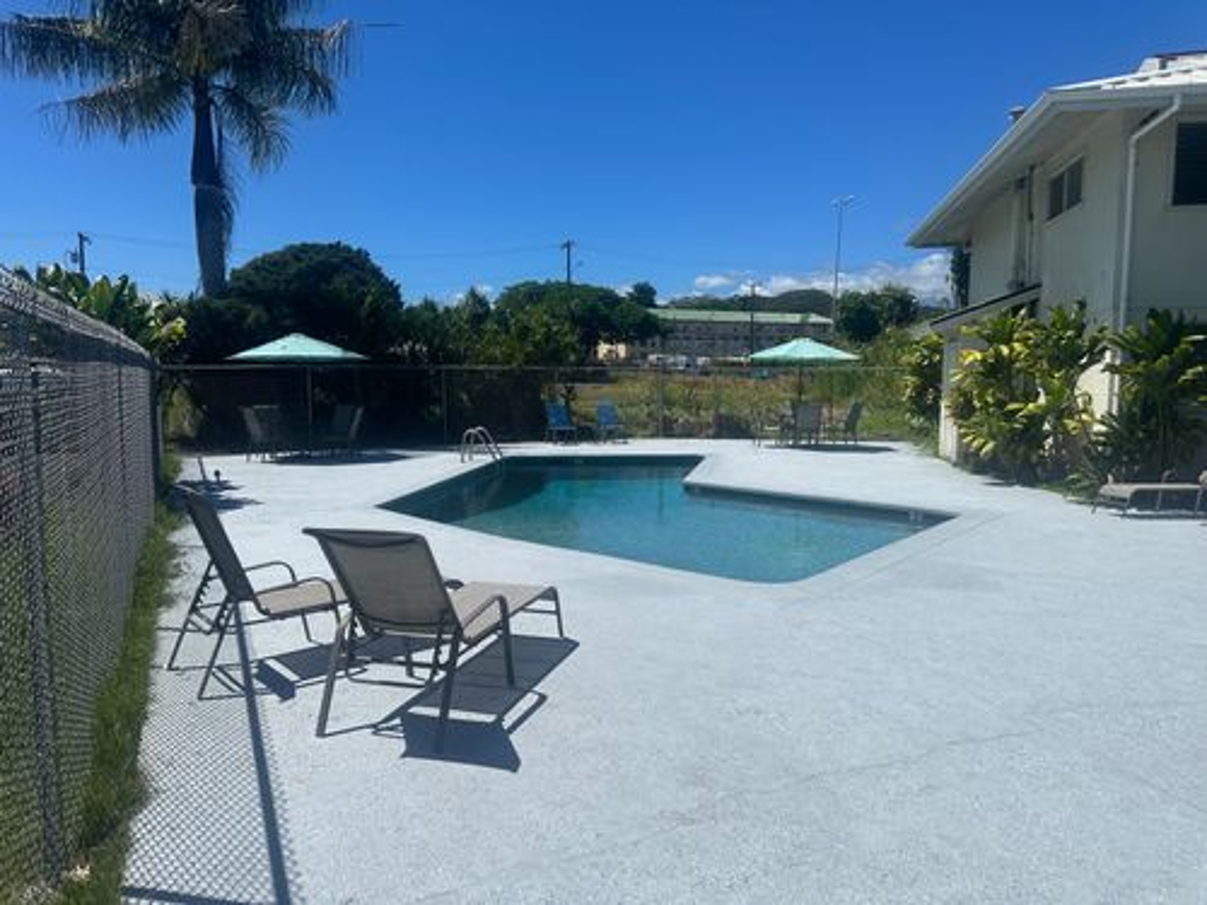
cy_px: 452
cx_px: 604
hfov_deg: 71.6
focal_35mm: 24
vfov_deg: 56.8
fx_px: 837
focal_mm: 6.86
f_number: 1.78
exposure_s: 1/8929
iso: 80
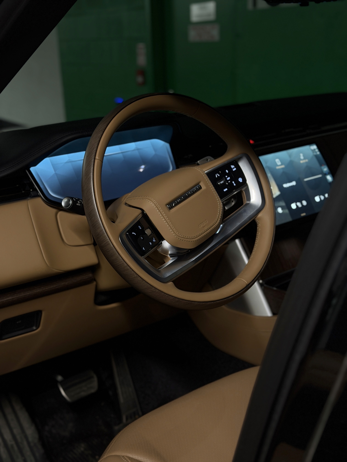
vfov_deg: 39.7
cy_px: 231
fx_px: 642
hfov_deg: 30.3
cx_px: 174
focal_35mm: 48
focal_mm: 6.76
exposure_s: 1/60
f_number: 1.78
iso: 200
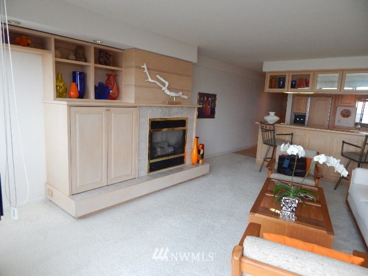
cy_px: 138
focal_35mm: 22
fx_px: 234
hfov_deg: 76.4
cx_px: 184
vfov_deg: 61.1
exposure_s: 1/250
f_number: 3
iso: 400
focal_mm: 4
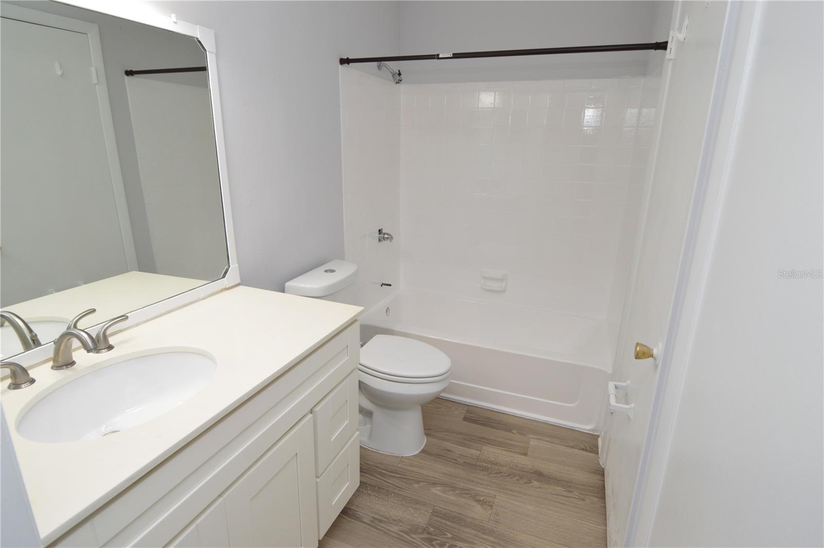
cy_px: 274
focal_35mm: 18
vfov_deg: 67.3
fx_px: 412
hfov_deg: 90.1
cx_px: 412
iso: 400
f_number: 4.5
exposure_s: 1/100
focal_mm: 12
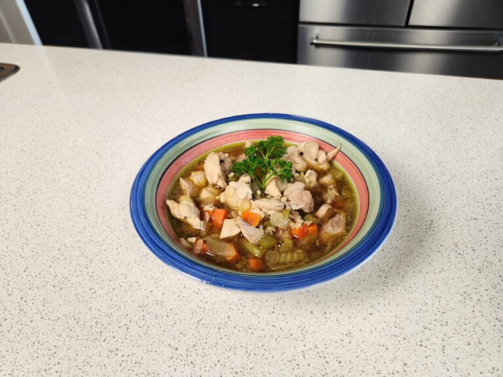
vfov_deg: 58.9
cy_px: 188
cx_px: 252
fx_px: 334
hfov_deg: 73.9
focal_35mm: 23
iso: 125
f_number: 1.8
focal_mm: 5.4
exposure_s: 1/120
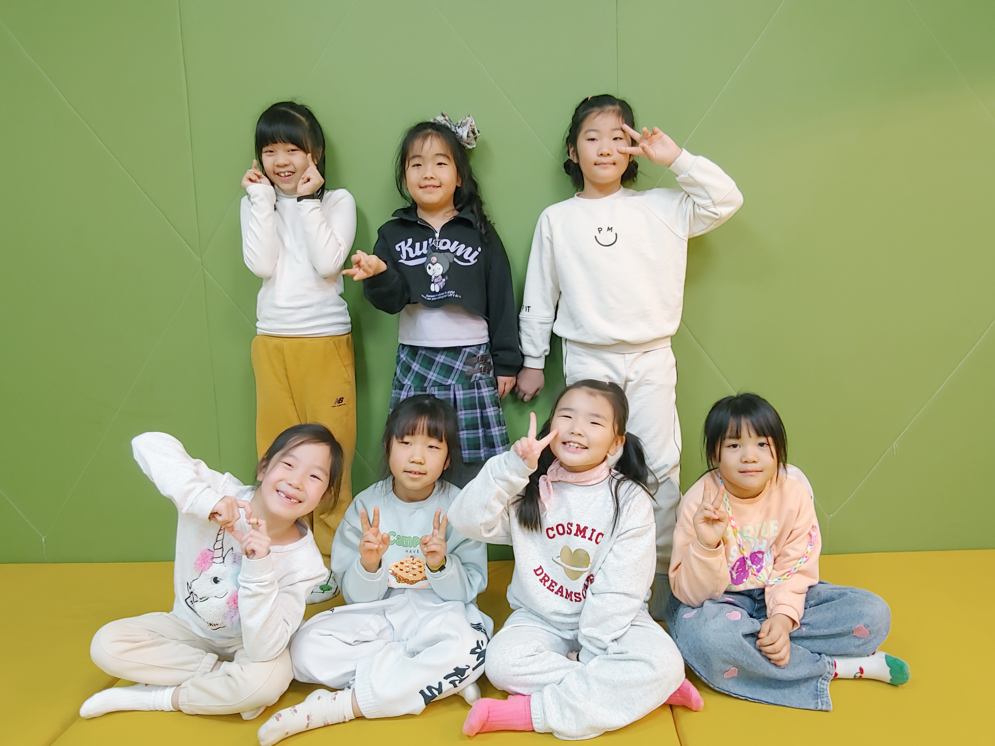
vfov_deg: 63.4
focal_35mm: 21
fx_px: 604
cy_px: 380
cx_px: 507
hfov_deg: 79.0
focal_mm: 2.18
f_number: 1.9
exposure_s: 1/30
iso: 150
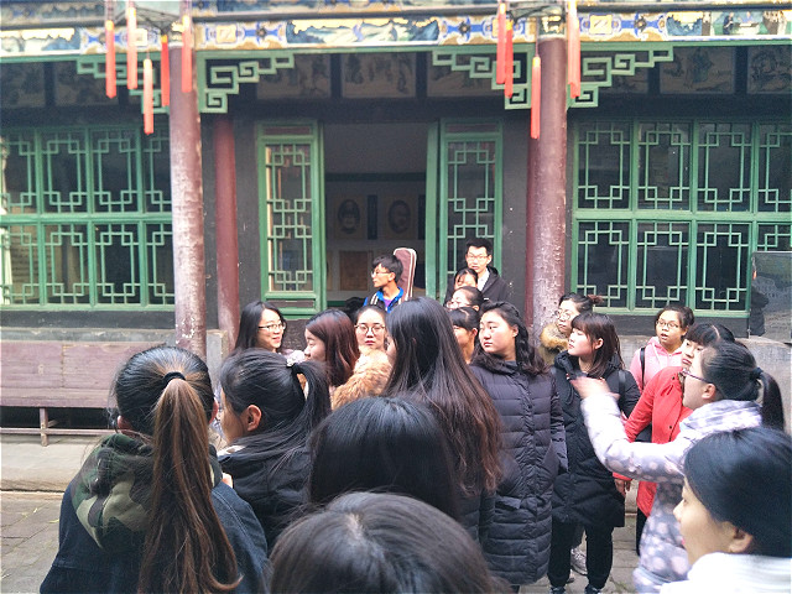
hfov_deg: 71.6
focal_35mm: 24
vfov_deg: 56.8
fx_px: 549
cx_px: 396
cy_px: 297
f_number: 1.7
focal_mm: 4.1
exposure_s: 1/33
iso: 239
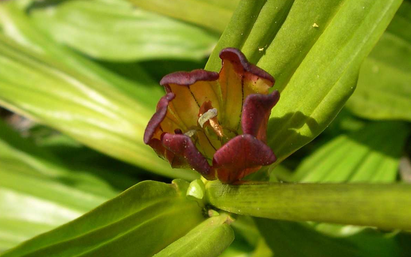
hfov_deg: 48.2
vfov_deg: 31.2
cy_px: 113
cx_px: 205
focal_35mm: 41
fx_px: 459
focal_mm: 8
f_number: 7.6
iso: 100
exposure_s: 1/151
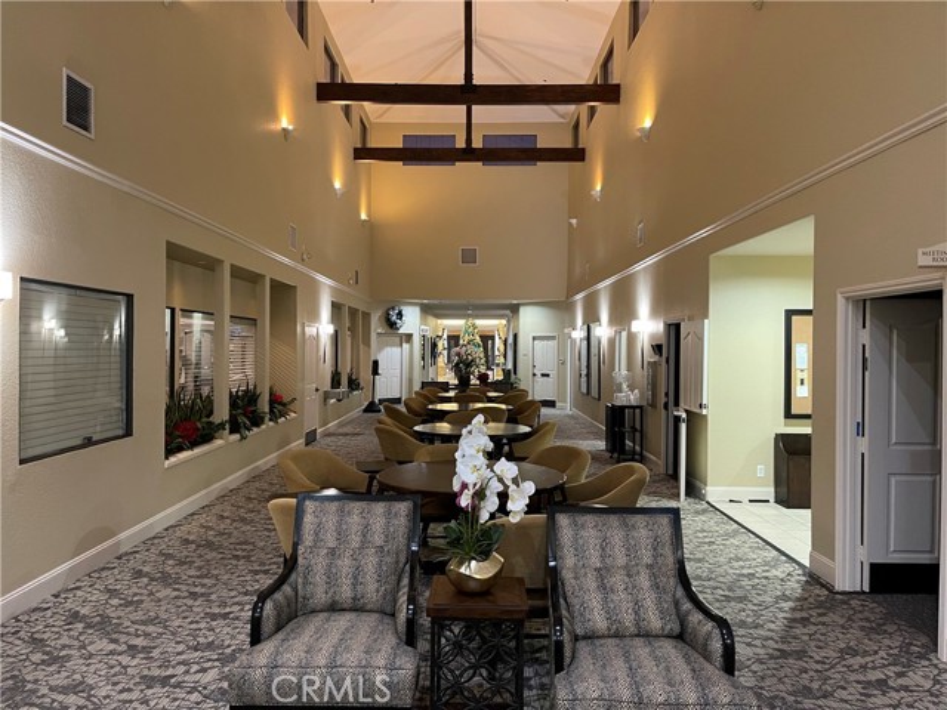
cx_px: 474
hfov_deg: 67.3
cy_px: 355
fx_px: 711
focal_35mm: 26
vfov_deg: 53.1
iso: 400
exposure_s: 1/40
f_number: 1.6
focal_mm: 5.1
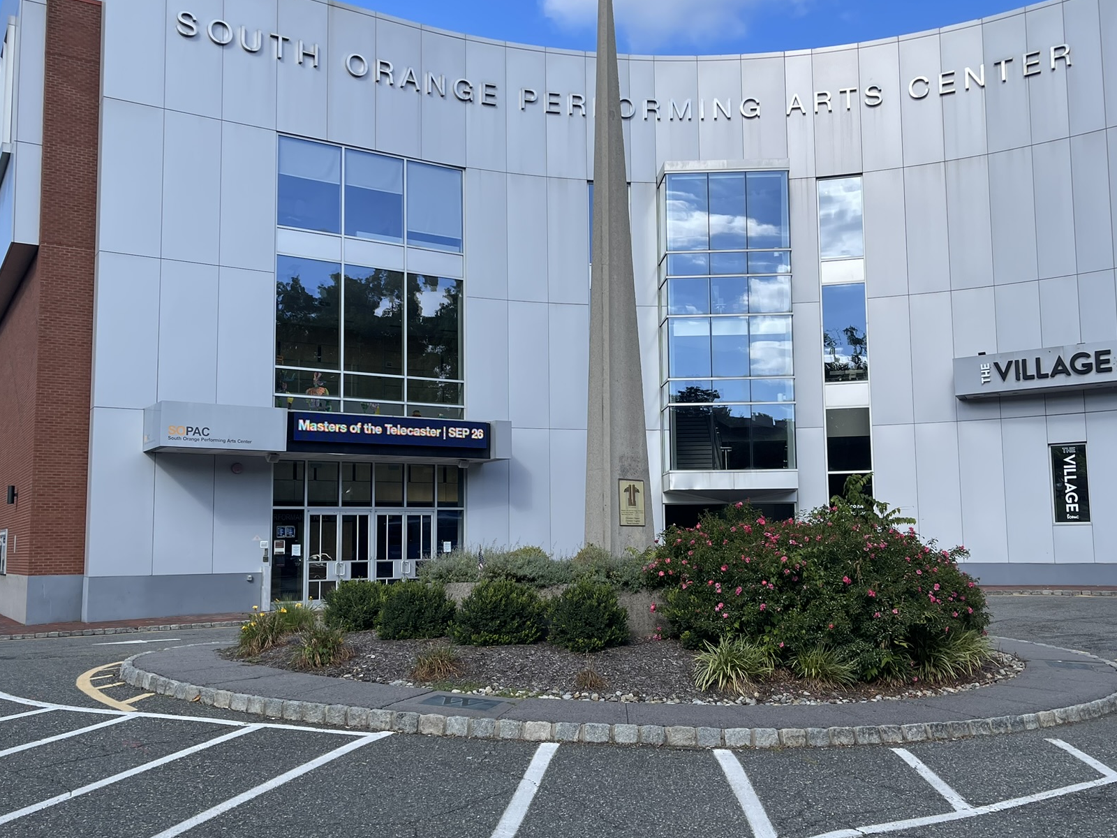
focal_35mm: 32
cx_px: 561
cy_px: 448
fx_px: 1033
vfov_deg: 44.1
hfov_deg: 56.8
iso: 32
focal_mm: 5.1
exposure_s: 1/2660
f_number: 1.6
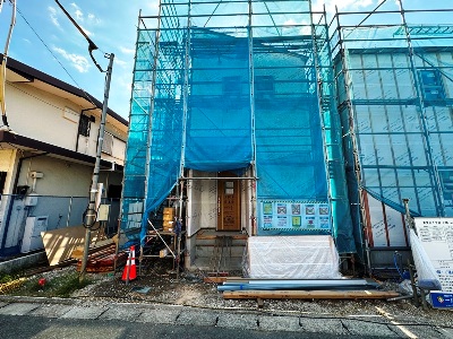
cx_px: 226
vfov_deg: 85.7
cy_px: 170
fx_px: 183
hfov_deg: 102.1
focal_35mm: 14
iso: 40
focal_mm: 2.22
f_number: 2.2
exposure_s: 1/296
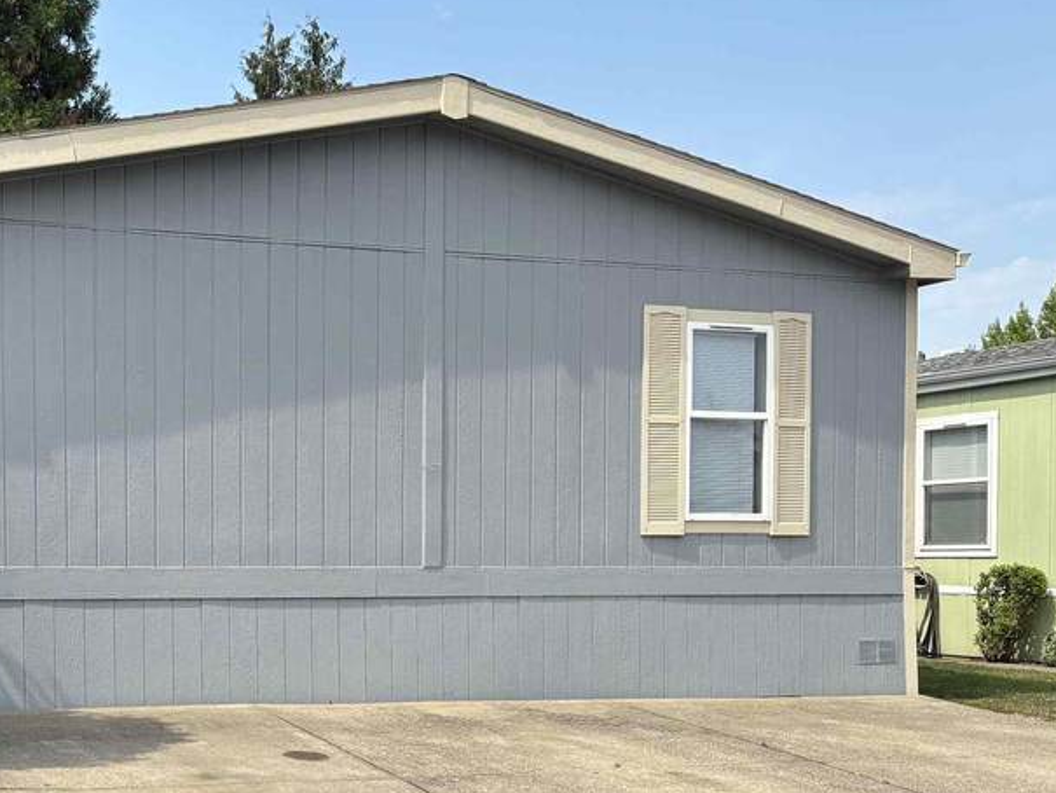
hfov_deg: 34.5
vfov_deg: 26.2
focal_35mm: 55
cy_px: 603
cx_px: 319
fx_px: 1678
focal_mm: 5.96
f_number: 1.6
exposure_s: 1/2193
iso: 50
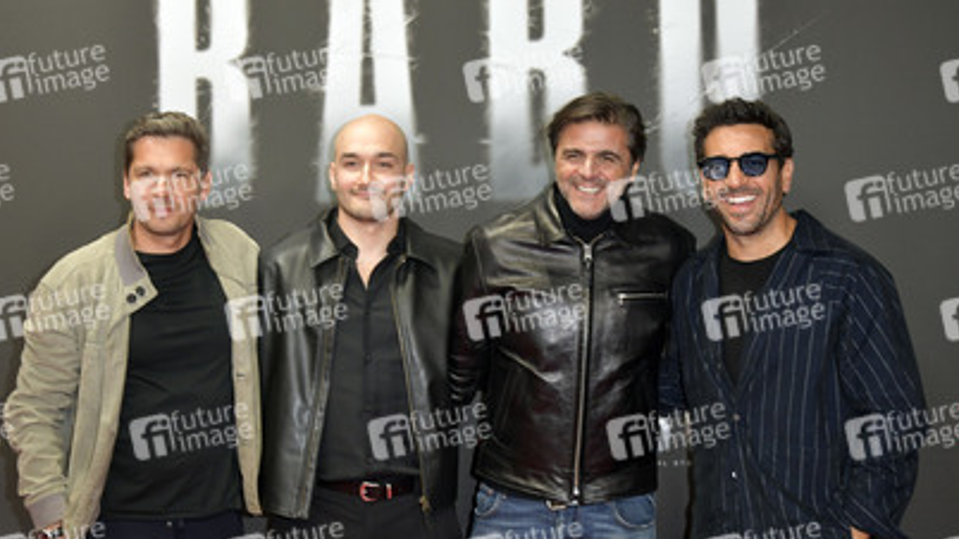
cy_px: 253
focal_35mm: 47
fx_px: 1195
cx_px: 462
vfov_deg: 25.4
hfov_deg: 43.7
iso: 1250
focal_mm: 40
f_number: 5.6
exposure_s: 1/250
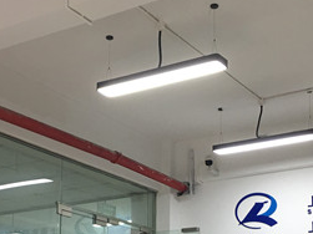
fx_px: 669
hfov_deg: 26.3
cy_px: 260
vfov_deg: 19.0
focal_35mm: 74
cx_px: 163
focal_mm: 4.15
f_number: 2.2
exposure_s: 1/17
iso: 40
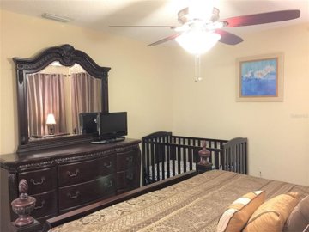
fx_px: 259
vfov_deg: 48.2
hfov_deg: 61.7
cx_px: 154
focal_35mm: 29
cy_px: 116
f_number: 2.2
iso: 100
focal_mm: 4.15
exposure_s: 1/8
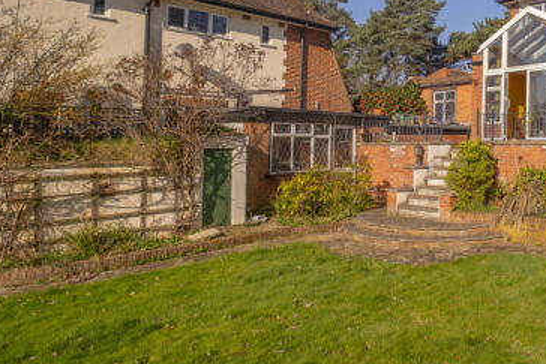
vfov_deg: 44.9
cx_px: 472
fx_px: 410
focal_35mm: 27
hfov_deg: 59.3
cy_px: 58
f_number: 6.4
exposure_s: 1/800
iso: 400
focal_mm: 10
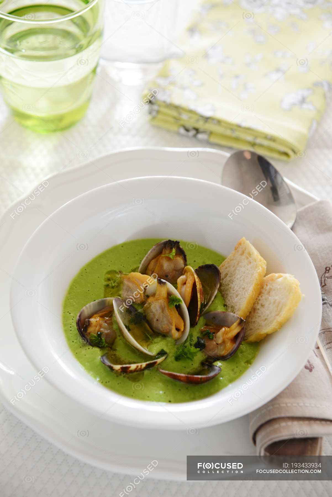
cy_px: 248
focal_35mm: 85
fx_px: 1174
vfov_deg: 23.9
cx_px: 166
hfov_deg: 16.1
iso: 800
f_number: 6.3
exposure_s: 1/125
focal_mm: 85
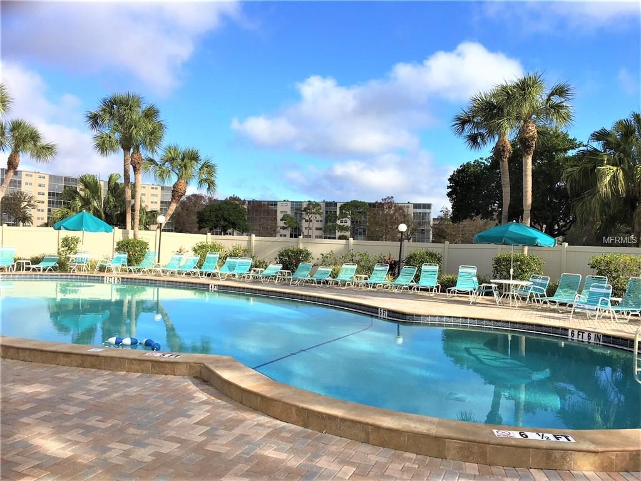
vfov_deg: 48.2
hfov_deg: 61.7
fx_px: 537
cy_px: 240
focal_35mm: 29
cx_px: 320
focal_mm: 4.15
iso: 25
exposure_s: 1/1672
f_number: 2.2
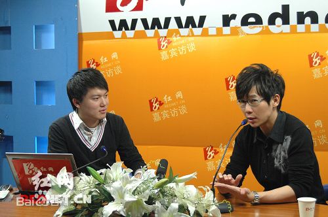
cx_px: 164
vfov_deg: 18.9
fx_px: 655
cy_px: 108
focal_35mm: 72
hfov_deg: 28.1
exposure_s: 1/100
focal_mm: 48
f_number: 4.5
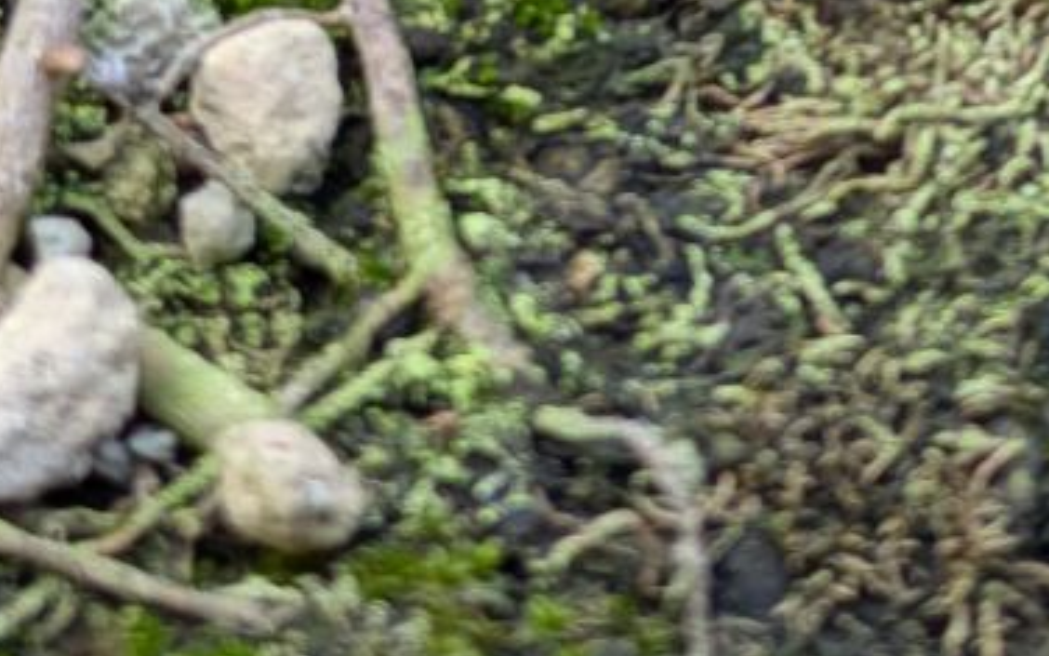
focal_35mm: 141
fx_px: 4031
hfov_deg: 14.7
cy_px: -502
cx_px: 896
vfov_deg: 8.9
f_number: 1.89
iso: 51
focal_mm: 5.43
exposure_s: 1/60
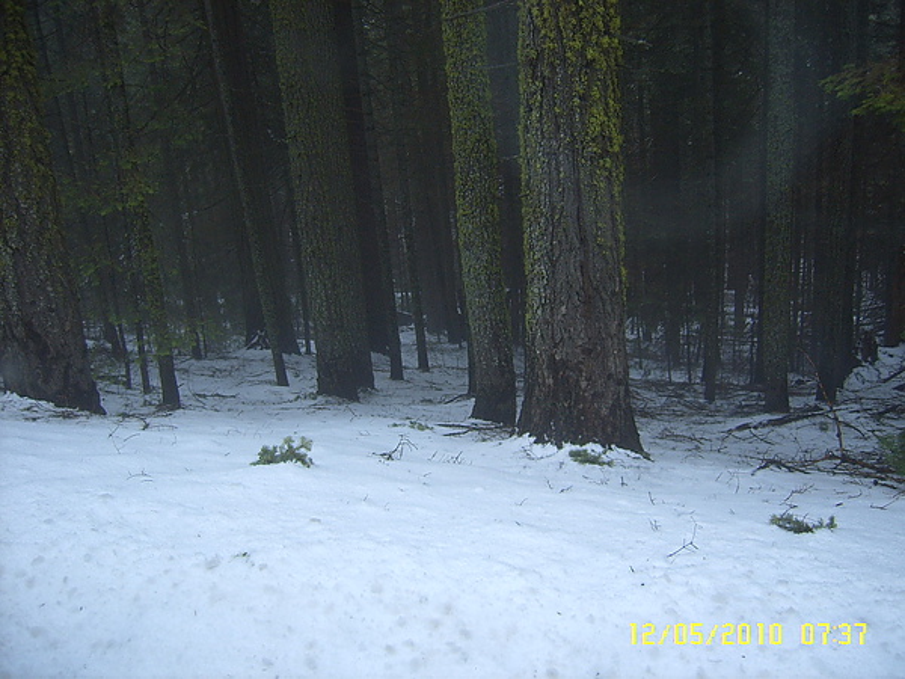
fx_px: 915
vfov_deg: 40.7
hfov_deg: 52.6
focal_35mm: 35
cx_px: 452
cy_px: 340
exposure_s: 1/30
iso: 55
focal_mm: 5.8
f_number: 2.8
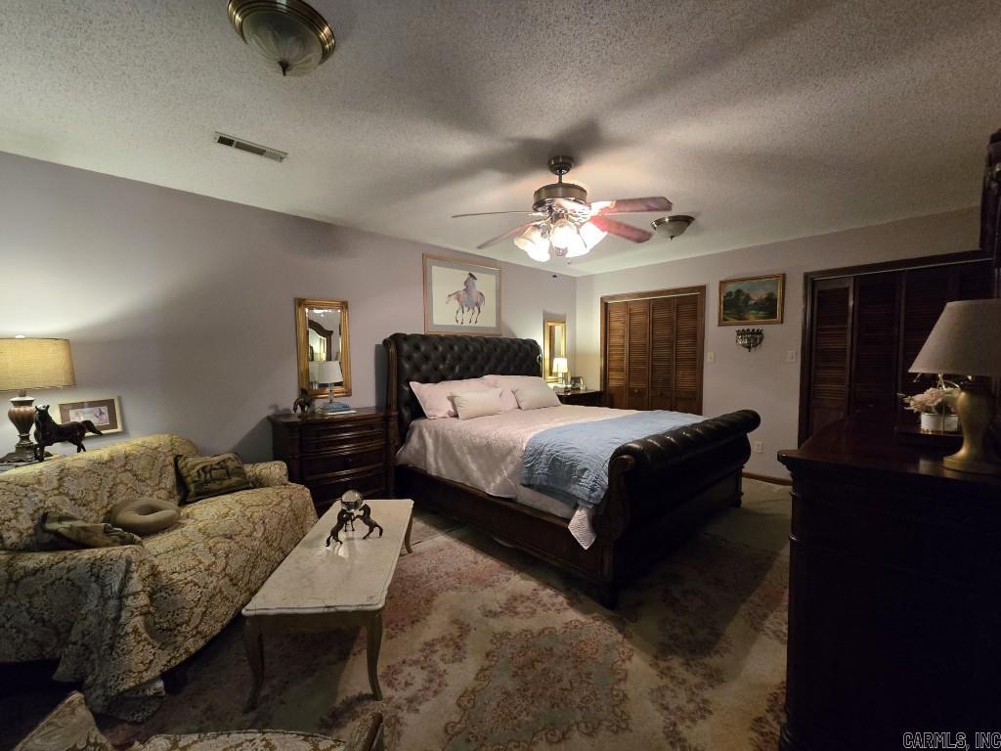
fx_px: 376
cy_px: 376
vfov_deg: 89.9
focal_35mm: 13
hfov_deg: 106.2
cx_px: 500
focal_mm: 2.2
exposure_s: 1/60
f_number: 2.2
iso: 1000
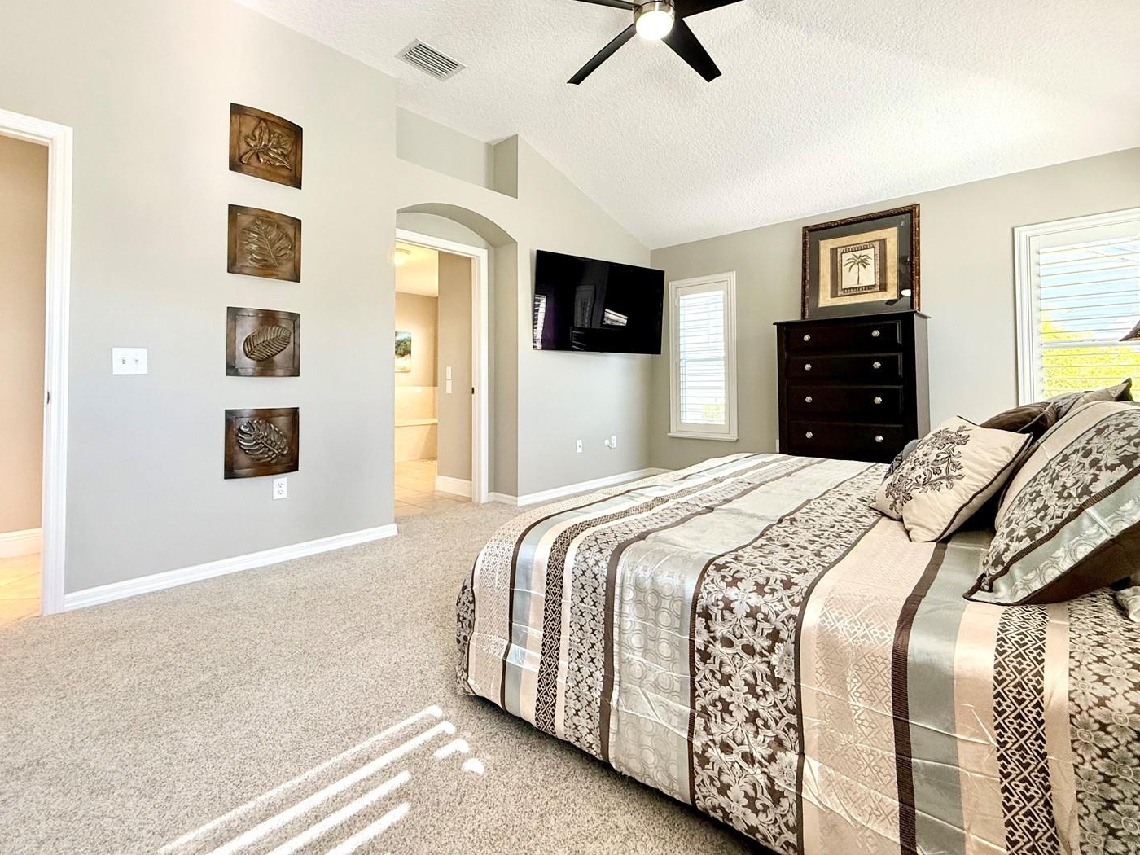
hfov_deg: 94.5
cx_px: 584
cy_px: 372
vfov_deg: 77.7
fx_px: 527
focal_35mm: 16
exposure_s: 1/120
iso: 250
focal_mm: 2.22
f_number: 2.2
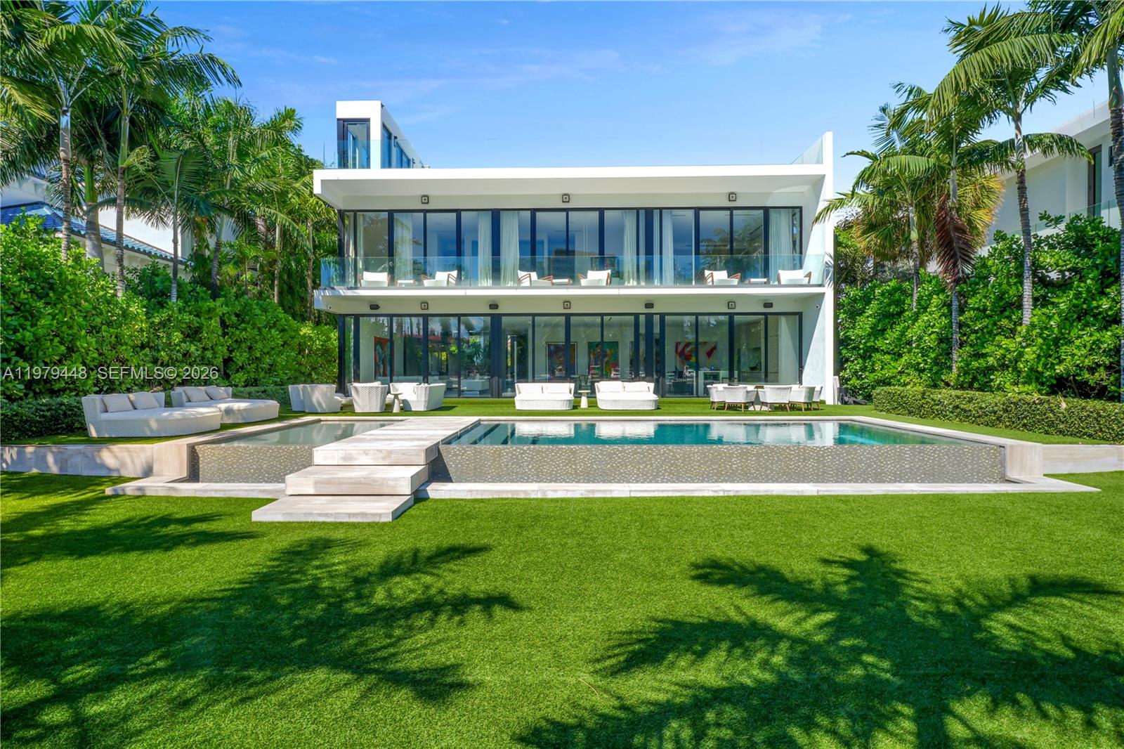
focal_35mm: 20
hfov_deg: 84.0
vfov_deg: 61.9
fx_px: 624
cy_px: 374
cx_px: 562
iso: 80
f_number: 16
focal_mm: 20
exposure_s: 1/50
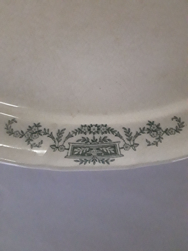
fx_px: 196
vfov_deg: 65.3
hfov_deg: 51.4
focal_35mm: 27
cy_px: 126
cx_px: 94
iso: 2000
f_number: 1.9
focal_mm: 2.91
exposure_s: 1/17
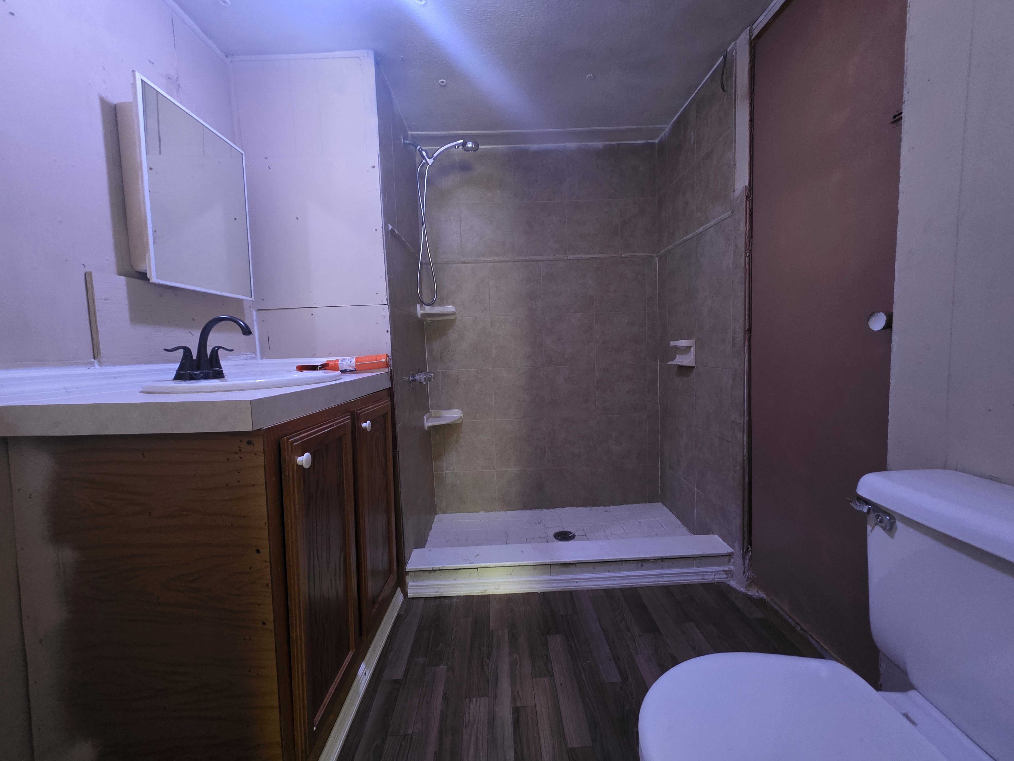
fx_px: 381
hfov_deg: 106.2
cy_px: 380
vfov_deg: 89.9
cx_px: 507
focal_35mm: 13
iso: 1000
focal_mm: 2.2
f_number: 1.9
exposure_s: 1/24
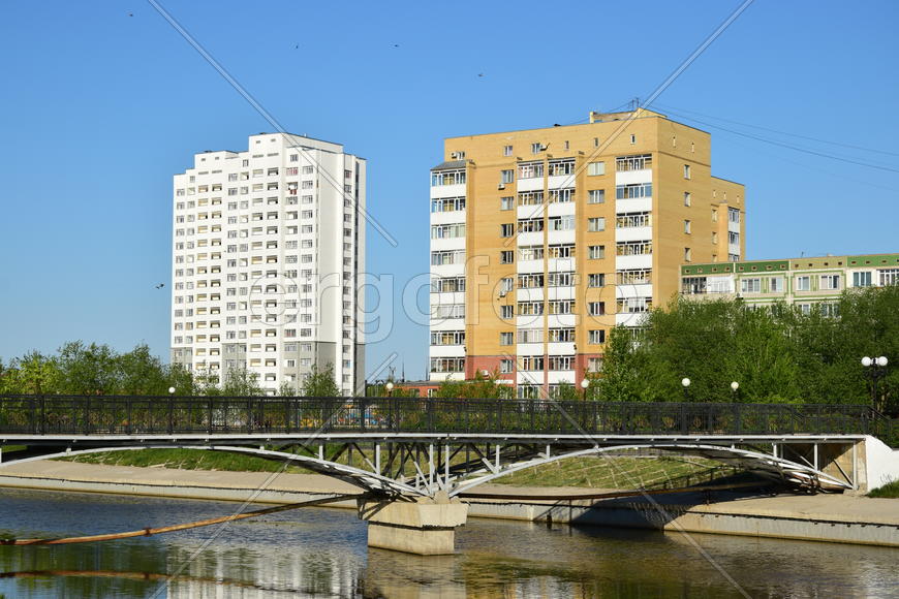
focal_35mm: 68
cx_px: 450
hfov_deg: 29.9
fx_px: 1685
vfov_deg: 20.2
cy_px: 300
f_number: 9
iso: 100
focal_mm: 45
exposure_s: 1/250
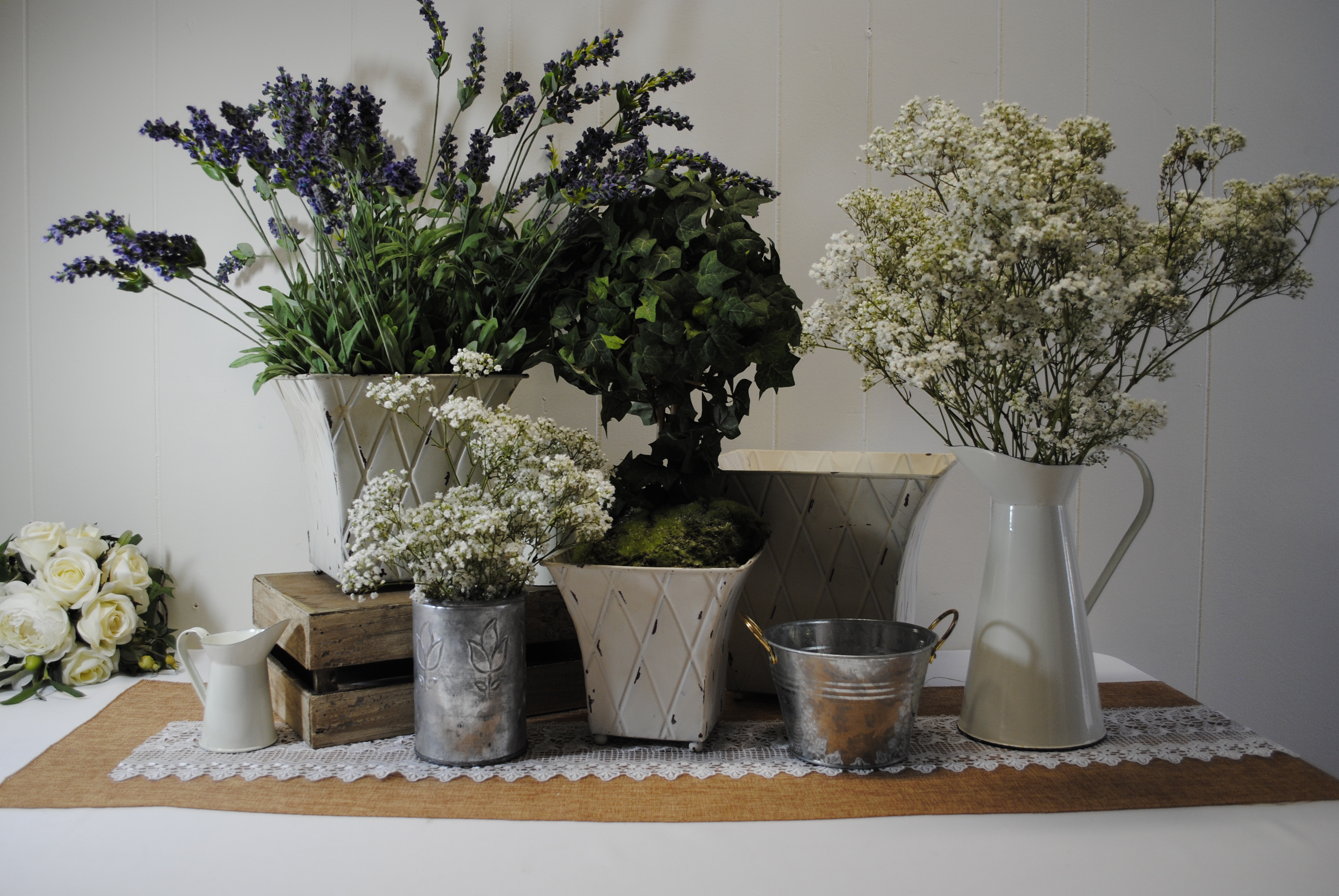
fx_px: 1117
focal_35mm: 30
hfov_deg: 61.9
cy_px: 448
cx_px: 670
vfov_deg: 43.7
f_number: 3.8
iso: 200
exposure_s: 1/30
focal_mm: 20
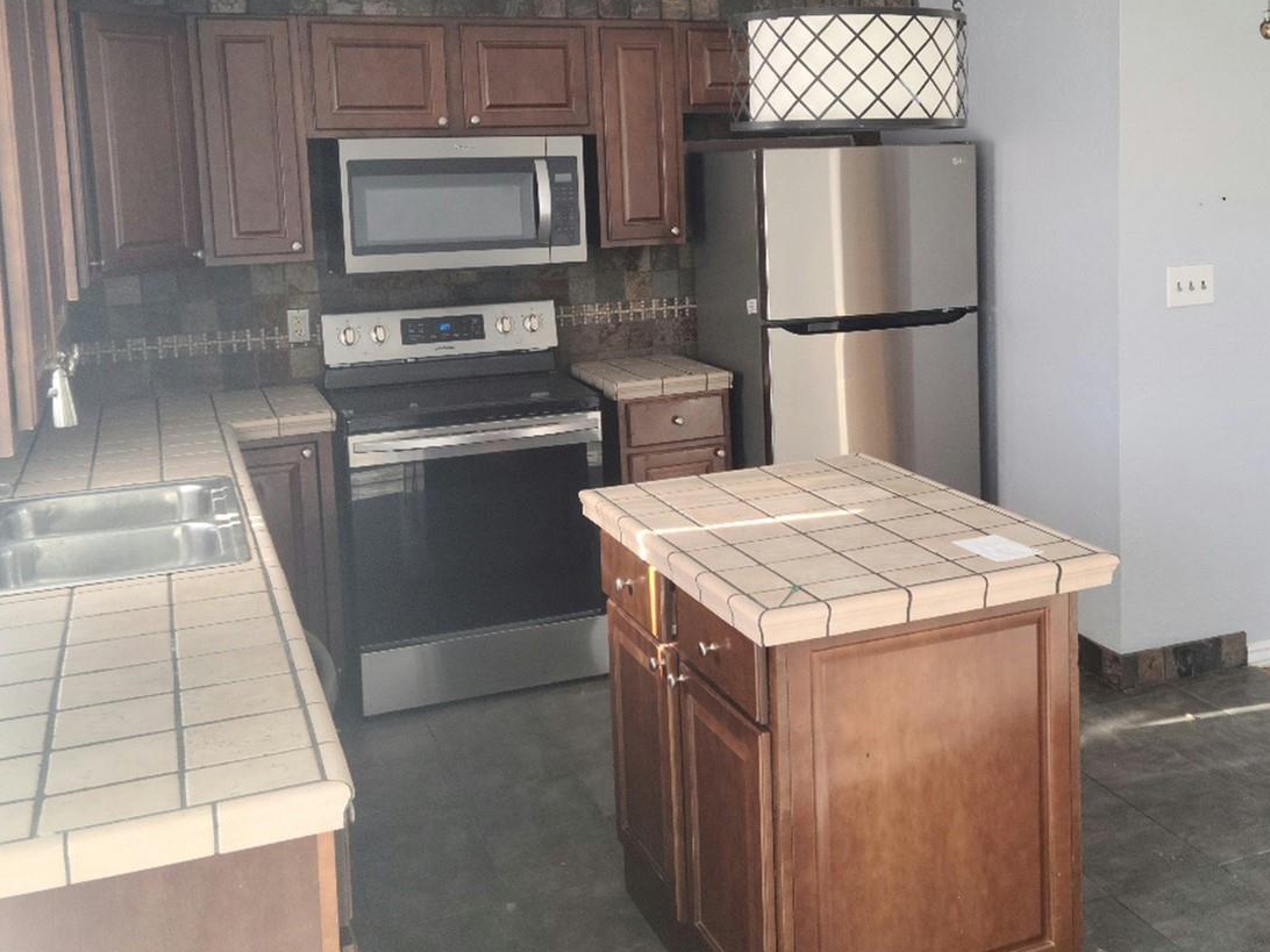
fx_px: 1504
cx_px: 809
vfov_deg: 34.9
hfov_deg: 45.3
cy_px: 332
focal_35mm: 41
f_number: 2
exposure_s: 1/30
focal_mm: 5.9
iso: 32
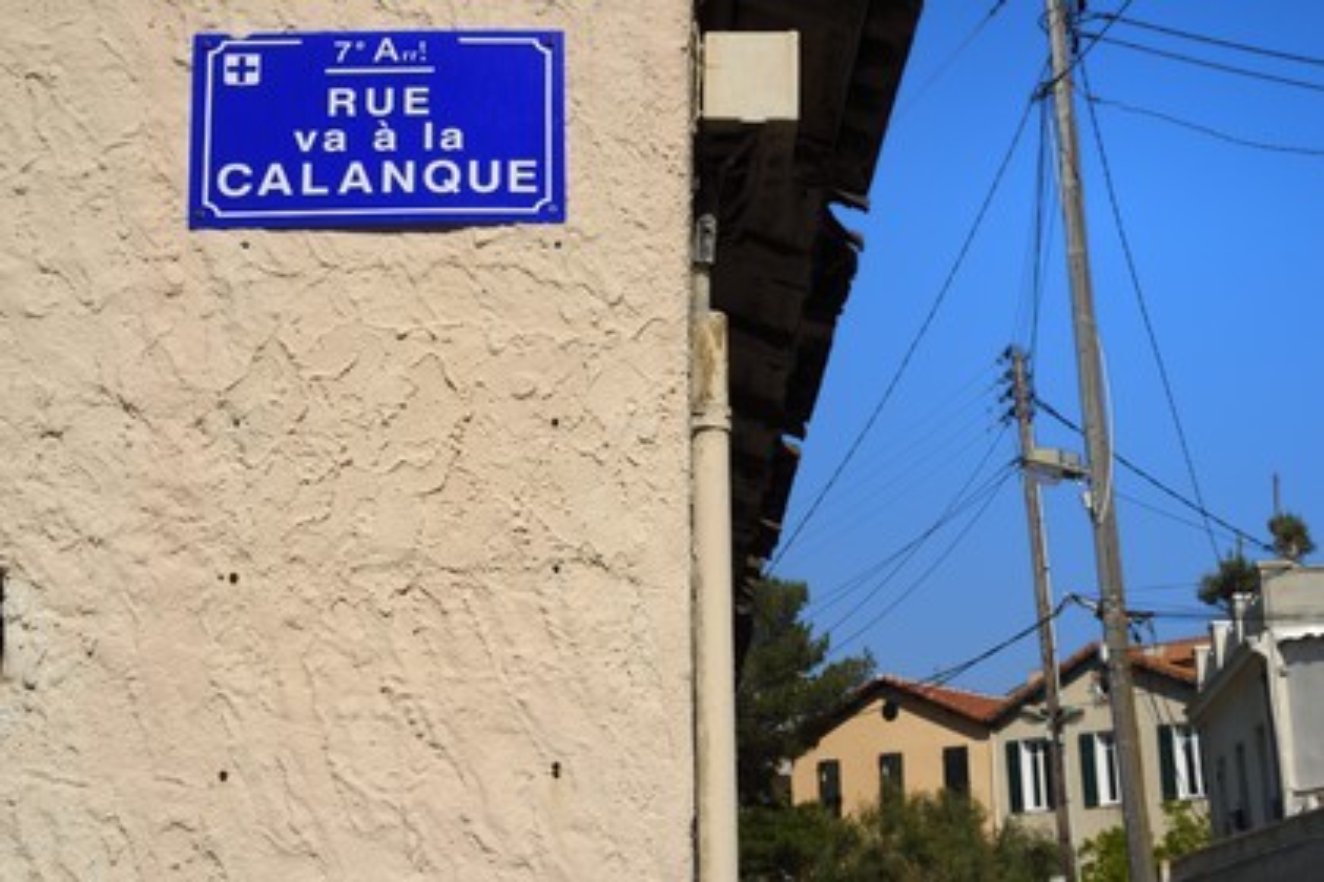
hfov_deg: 35.6
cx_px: 662
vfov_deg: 24.2
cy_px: 441
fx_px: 2059
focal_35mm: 56
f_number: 22
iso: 200
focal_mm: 56
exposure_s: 1/250
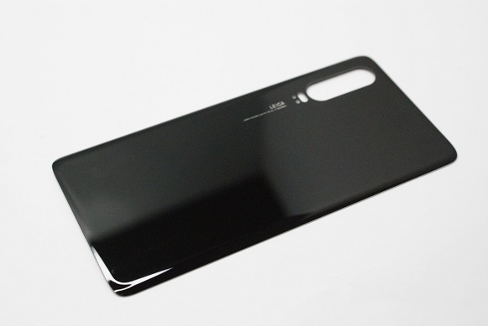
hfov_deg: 33.4
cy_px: 163
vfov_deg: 22.7
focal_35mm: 60
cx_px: 244
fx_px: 814
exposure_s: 1/320
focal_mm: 40
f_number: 5.6
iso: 1600
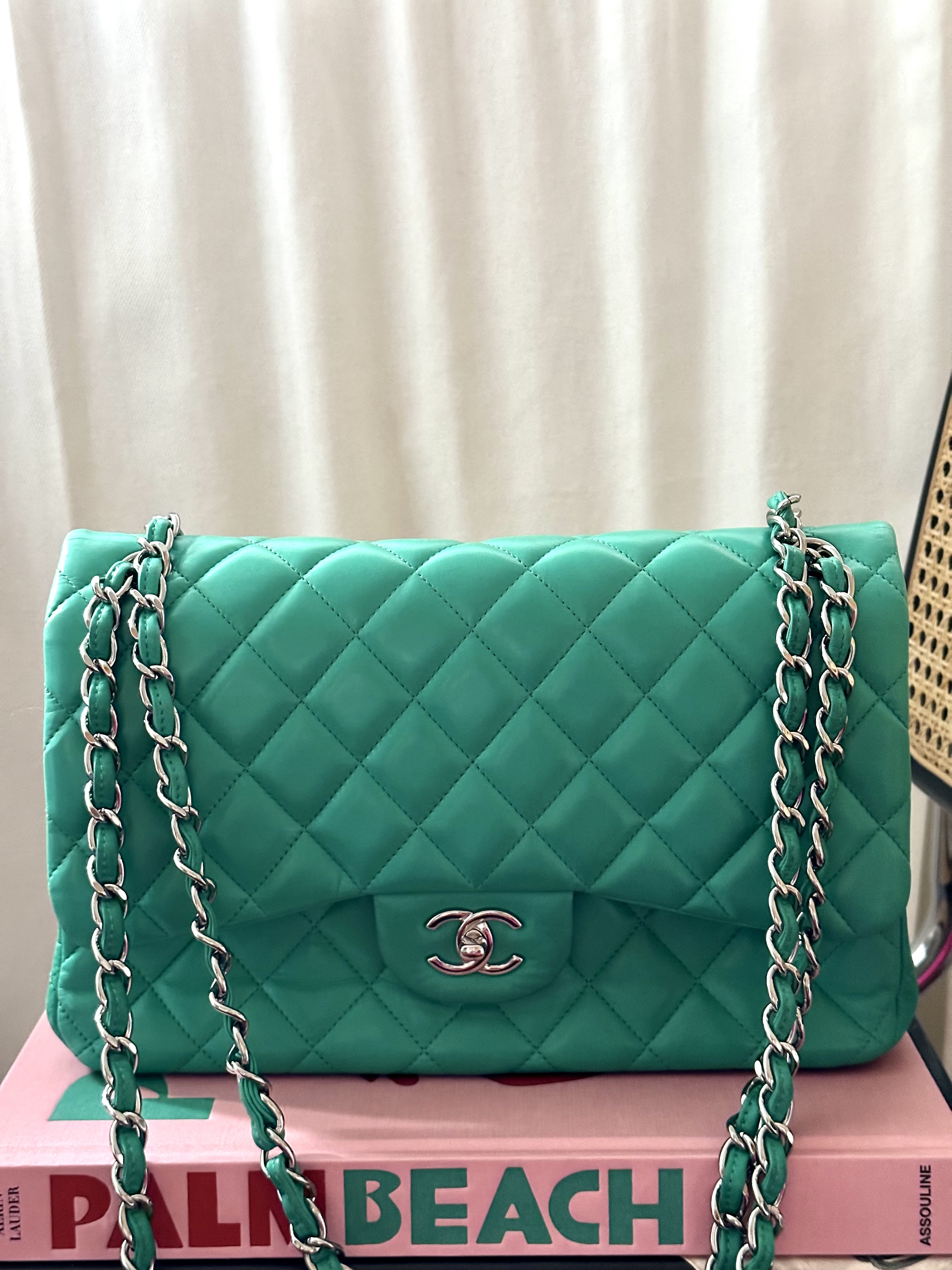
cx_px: 476
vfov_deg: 39.7
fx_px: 1760
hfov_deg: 30.3
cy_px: 635
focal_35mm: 48
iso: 500
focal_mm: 6.86
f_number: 1.78
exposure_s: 1/30
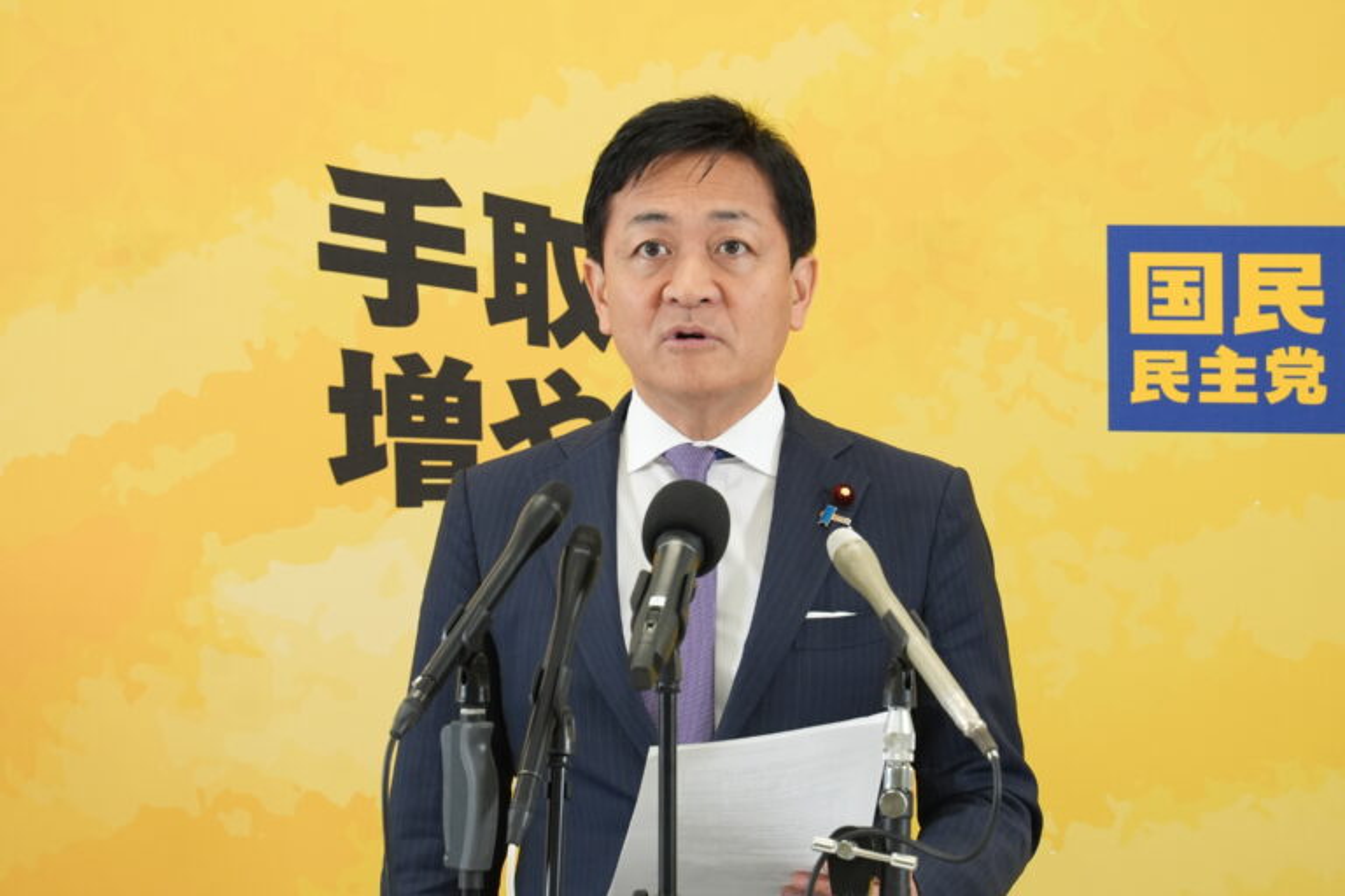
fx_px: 11207
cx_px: 672
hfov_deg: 6.9
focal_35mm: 300
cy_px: 448
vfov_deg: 4.6
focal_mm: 200
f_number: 5.6
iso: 1600
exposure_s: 1/125
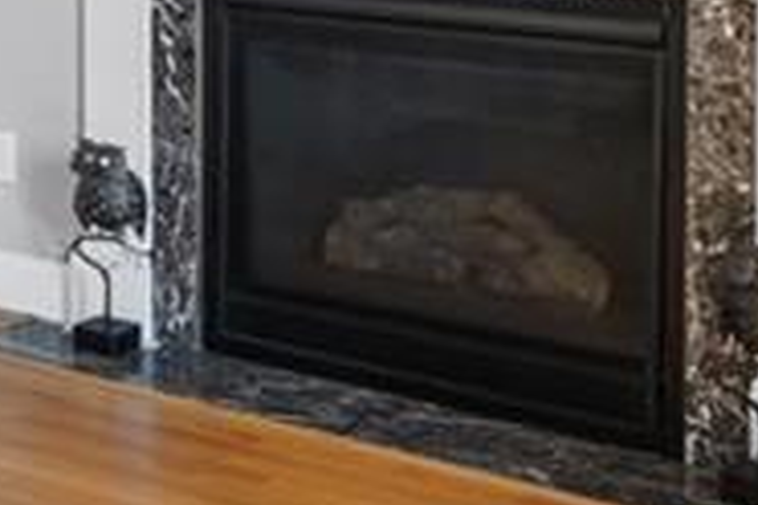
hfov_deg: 18.8
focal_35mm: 99
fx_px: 2084
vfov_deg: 13.4
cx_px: -293
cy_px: -102
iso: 400
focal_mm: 18
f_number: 8
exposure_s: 1/6
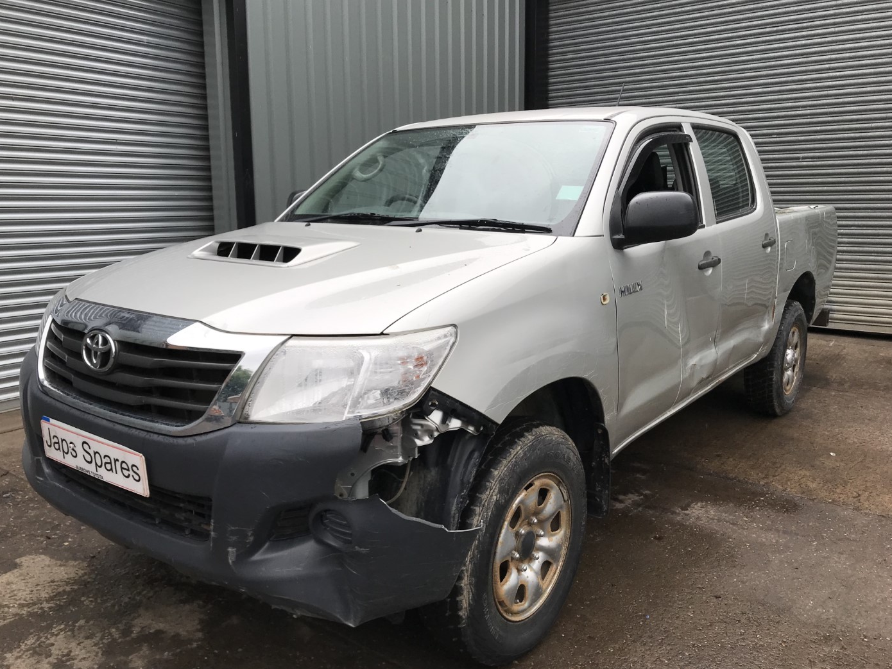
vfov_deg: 48.2
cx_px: 440
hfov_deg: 61.6
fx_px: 747
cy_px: 325
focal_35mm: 29
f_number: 1.8
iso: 20
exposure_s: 1/573
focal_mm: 3.99
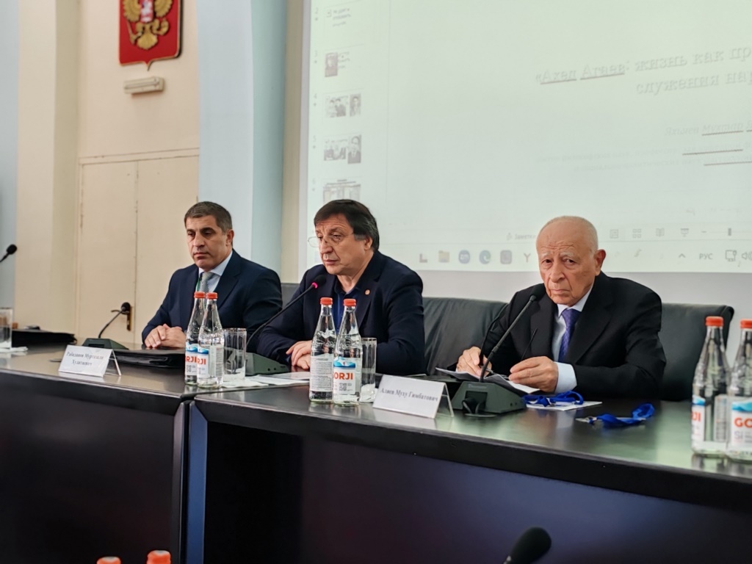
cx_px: 376
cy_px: 282
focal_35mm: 54
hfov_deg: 35.5
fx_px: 1173
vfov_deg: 27.0
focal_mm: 6.12
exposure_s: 1/100
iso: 500
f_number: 2.4
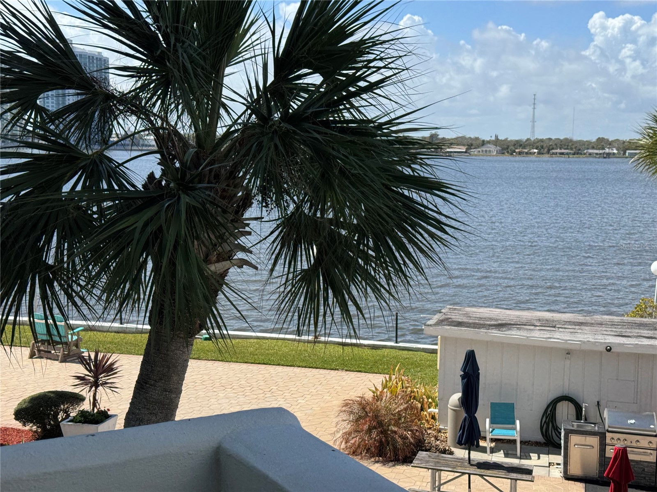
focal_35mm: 48
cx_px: 328
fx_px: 911
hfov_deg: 39.7
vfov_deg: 30.3
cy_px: 246
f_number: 1.78
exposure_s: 1/4049
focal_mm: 6.76
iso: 64
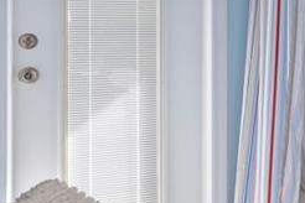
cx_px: 553
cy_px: 37
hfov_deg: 19.0
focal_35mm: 81
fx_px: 687
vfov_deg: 16.7
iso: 320
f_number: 8
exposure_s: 1/1.25
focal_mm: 13
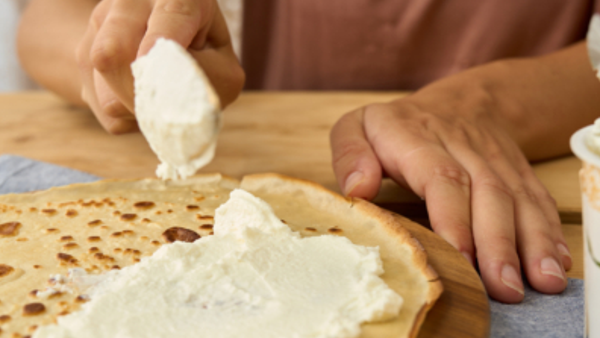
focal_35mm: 54
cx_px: 302
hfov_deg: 38.5
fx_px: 859
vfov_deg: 22.1
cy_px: 230
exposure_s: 1/250
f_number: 5.6
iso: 100
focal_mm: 34
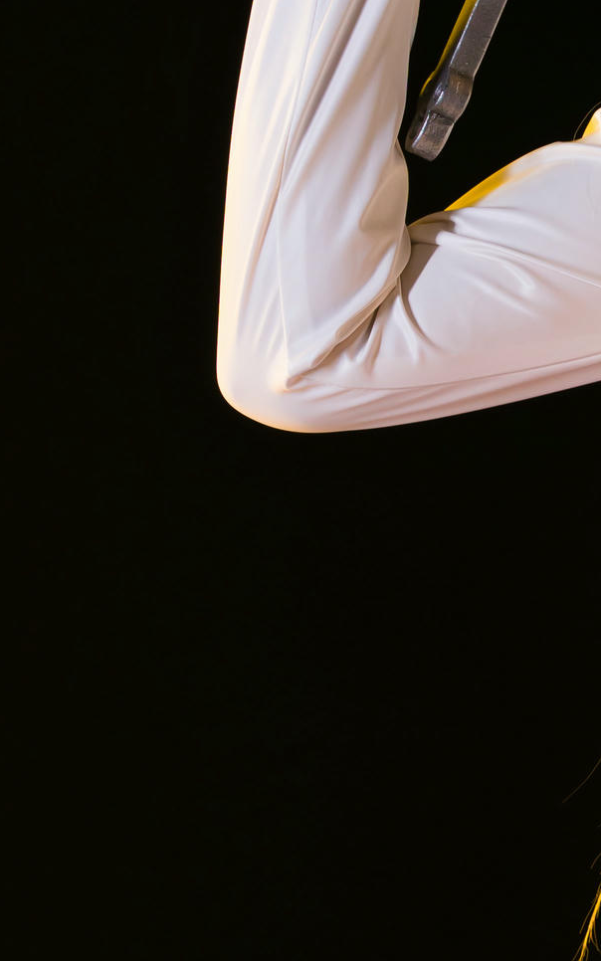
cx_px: 1032
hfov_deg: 6.5
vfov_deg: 10.6
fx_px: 5183
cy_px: 453
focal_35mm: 198
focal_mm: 53.5
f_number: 5
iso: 400
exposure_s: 1/100
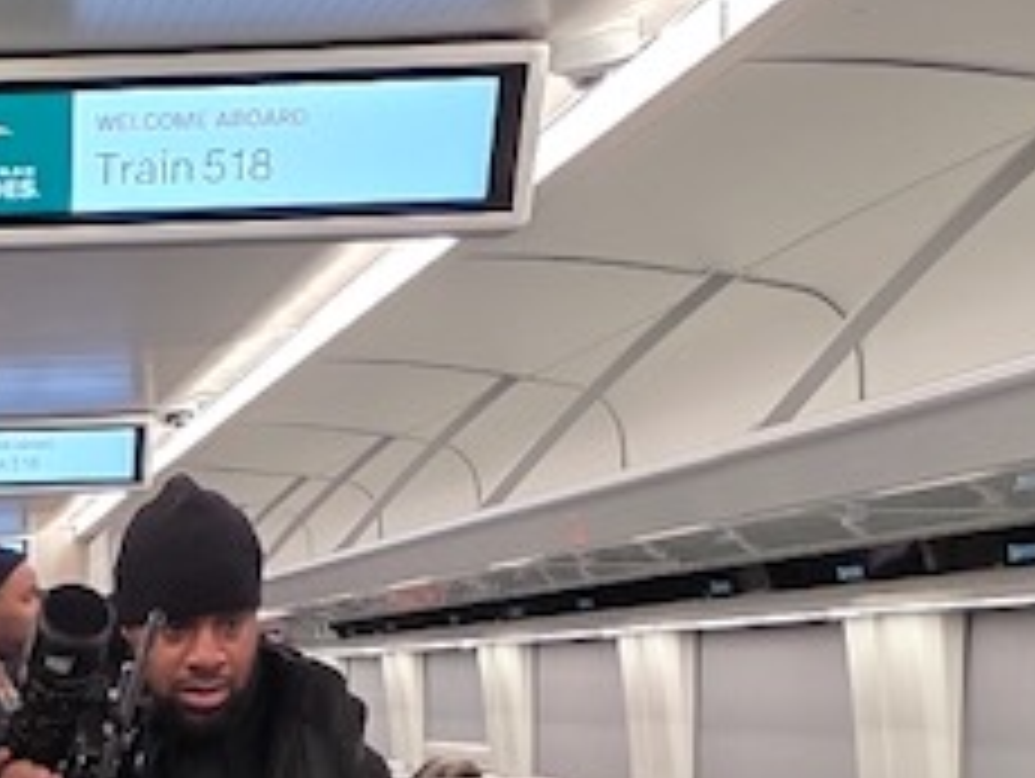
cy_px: 1632
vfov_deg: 11.1
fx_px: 3592
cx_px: -166
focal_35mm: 120
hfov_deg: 15.8
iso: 200
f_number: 1.7
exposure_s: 1/180
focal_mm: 6.3
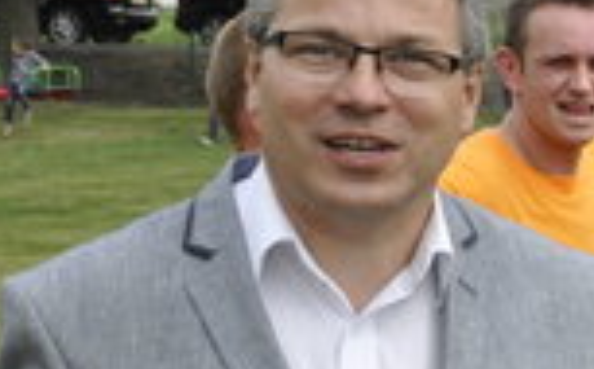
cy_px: 478
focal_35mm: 195
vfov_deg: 6.6
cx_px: 1052
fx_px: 3151
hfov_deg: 10.2
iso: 800
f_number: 4.2
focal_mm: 30
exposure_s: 1/1000
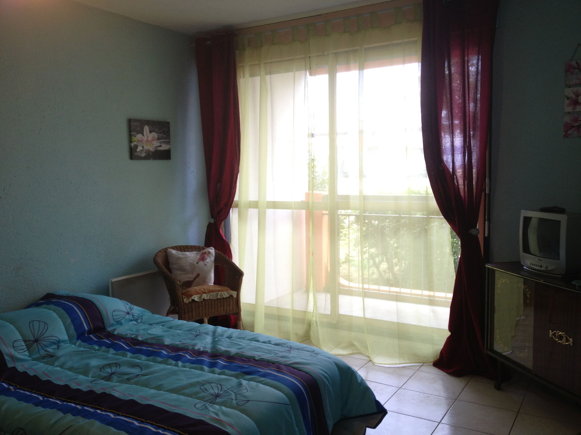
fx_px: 587
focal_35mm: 35
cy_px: 218
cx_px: 290
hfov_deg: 52.6
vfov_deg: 40.7
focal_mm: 4.28
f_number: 2.4
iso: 50
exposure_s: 1/40
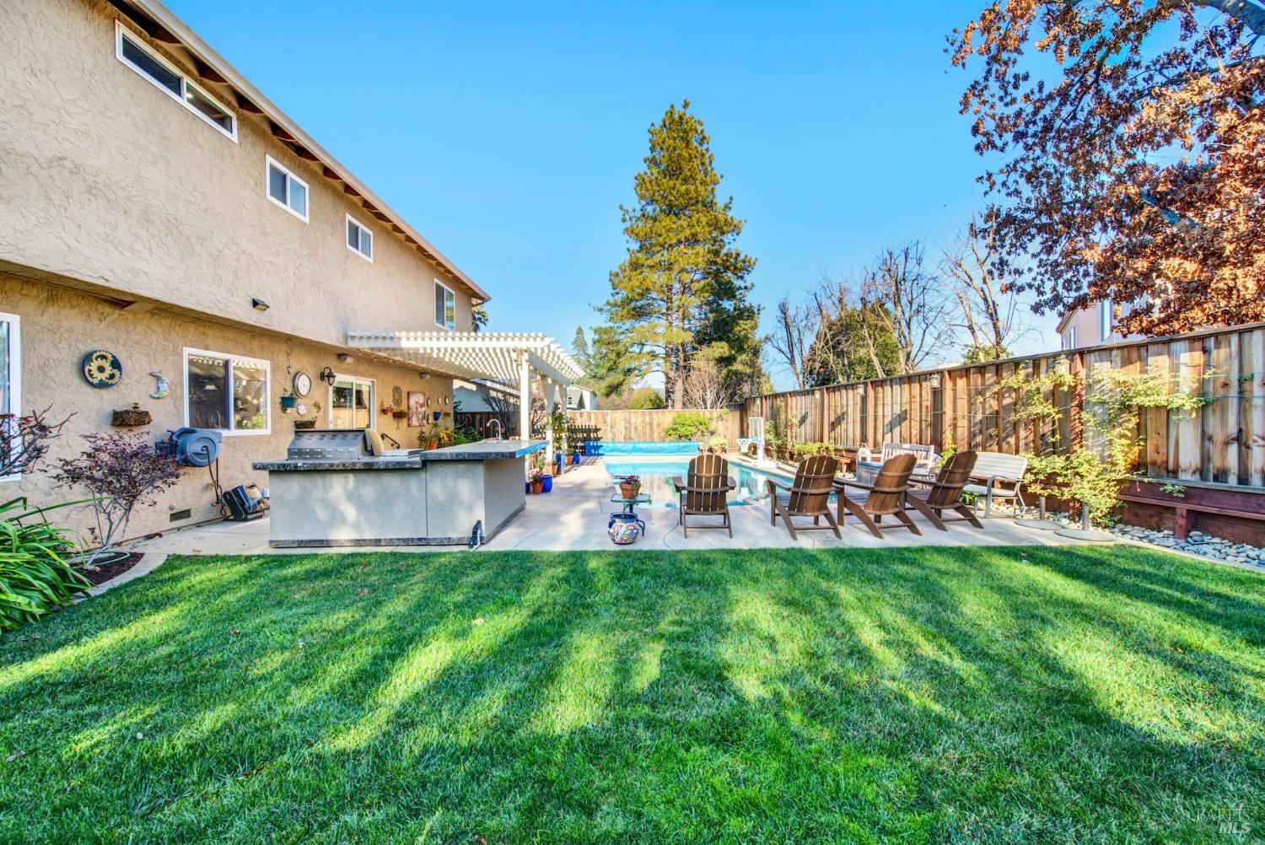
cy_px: 422
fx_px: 492
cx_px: 632
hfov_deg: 104.2
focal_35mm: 14
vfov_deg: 81.3
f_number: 14
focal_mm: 14
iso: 100
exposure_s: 1/20
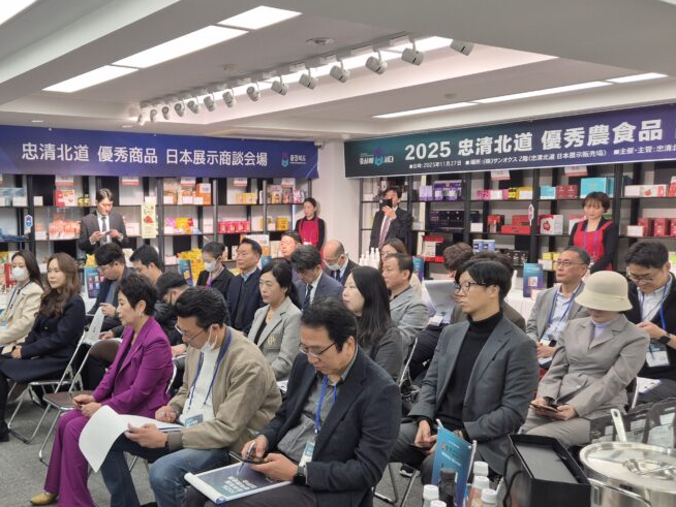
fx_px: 703
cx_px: 181
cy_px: 286
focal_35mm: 36
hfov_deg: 49.6
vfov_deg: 39.6
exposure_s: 1/100
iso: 64
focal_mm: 5.4
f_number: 1.8
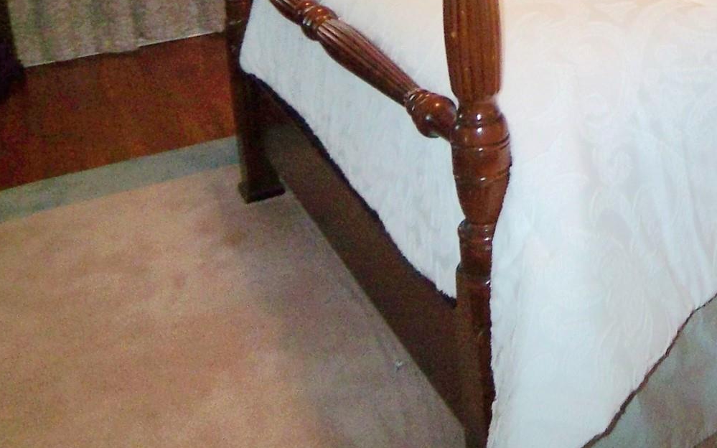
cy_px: -101
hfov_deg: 37.4
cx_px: 660
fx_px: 977
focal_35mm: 50
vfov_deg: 23.4
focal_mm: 3.8
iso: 200
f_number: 2.8
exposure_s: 1/30
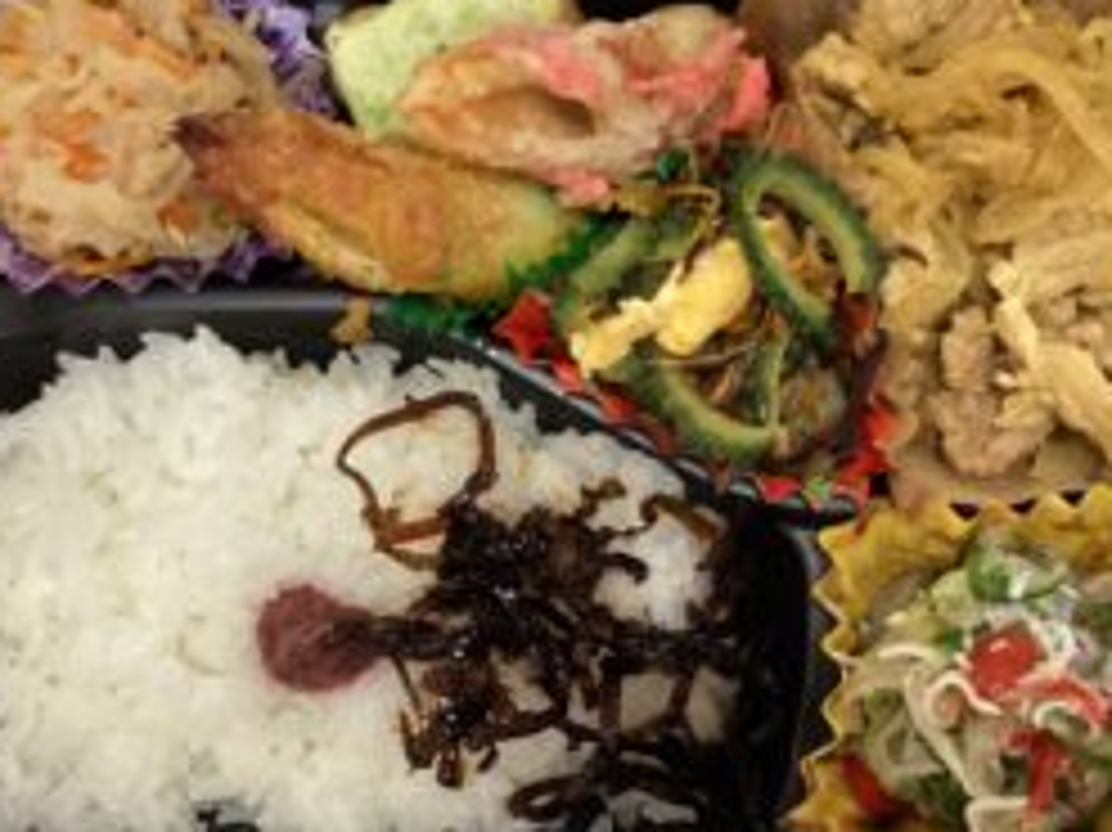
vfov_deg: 30.8
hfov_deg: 40.4
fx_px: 1509
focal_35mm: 47
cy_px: 456
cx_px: 565
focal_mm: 3.3
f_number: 2.4
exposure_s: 1/40
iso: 320
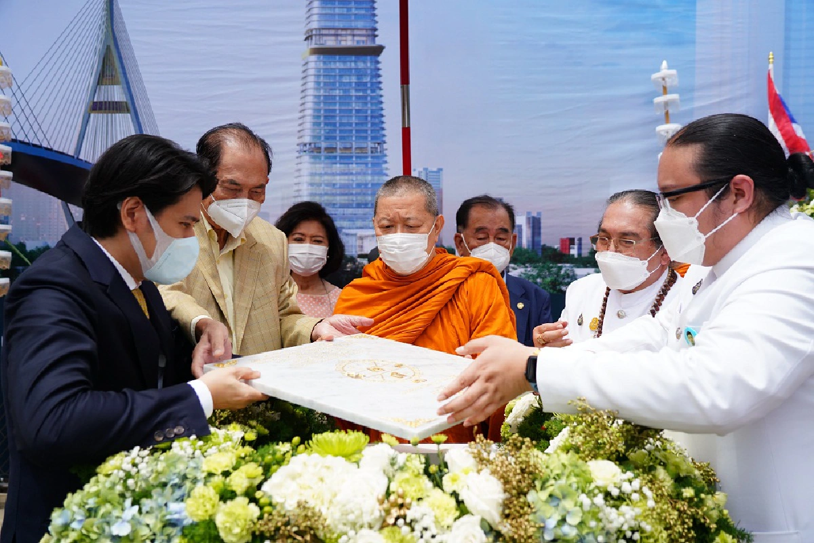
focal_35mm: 35
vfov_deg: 37.9
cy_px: 272
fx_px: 791
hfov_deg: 54.4
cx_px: 407
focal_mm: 35
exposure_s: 1/6400
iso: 800
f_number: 4
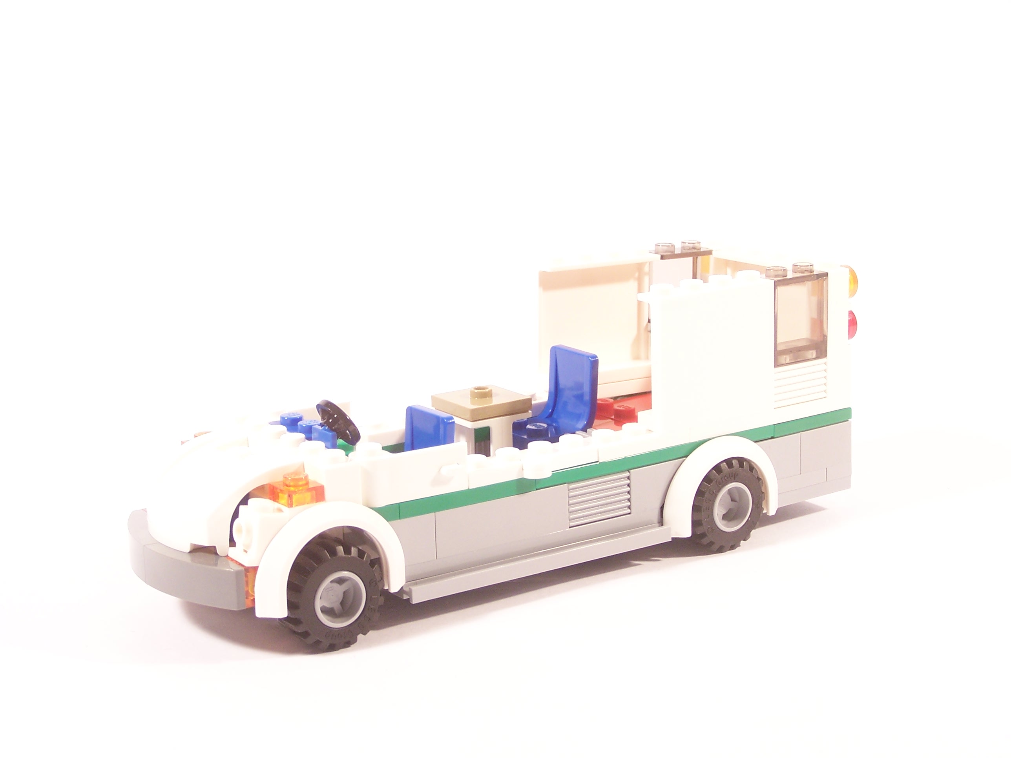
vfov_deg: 22.9
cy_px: 379
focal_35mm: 64
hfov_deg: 30.3
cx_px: 506
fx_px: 1869
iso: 100
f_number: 3.2
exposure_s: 1/10
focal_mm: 10.7
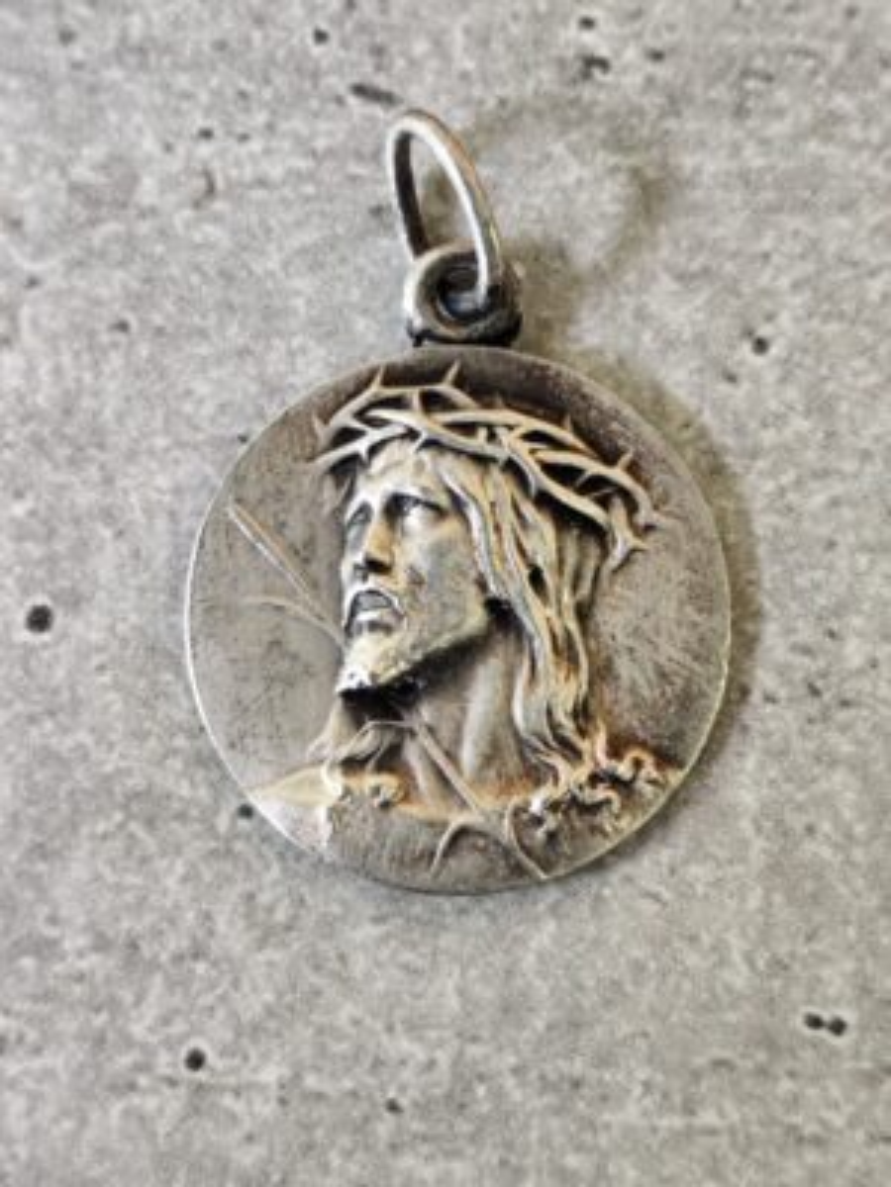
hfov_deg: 15.9
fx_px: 3192
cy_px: 594
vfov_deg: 21.1
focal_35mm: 93
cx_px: 446
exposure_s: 1/50
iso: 200
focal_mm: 6.19
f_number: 1.65
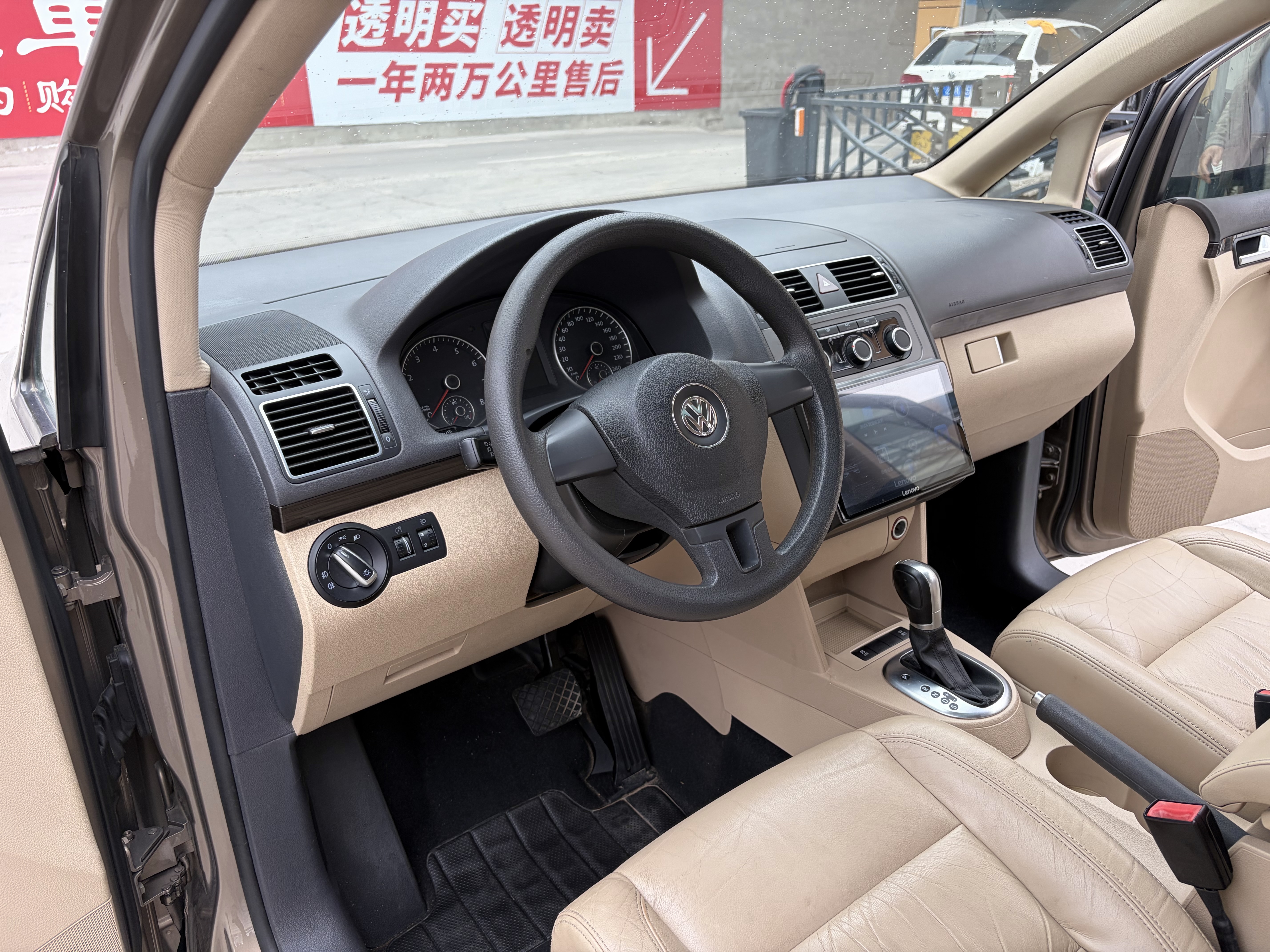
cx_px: 635
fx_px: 954
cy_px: 476
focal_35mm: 26
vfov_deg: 53.1
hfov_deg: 67.3
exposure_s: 1/122
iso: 50
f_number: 1.6
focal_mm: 5.96
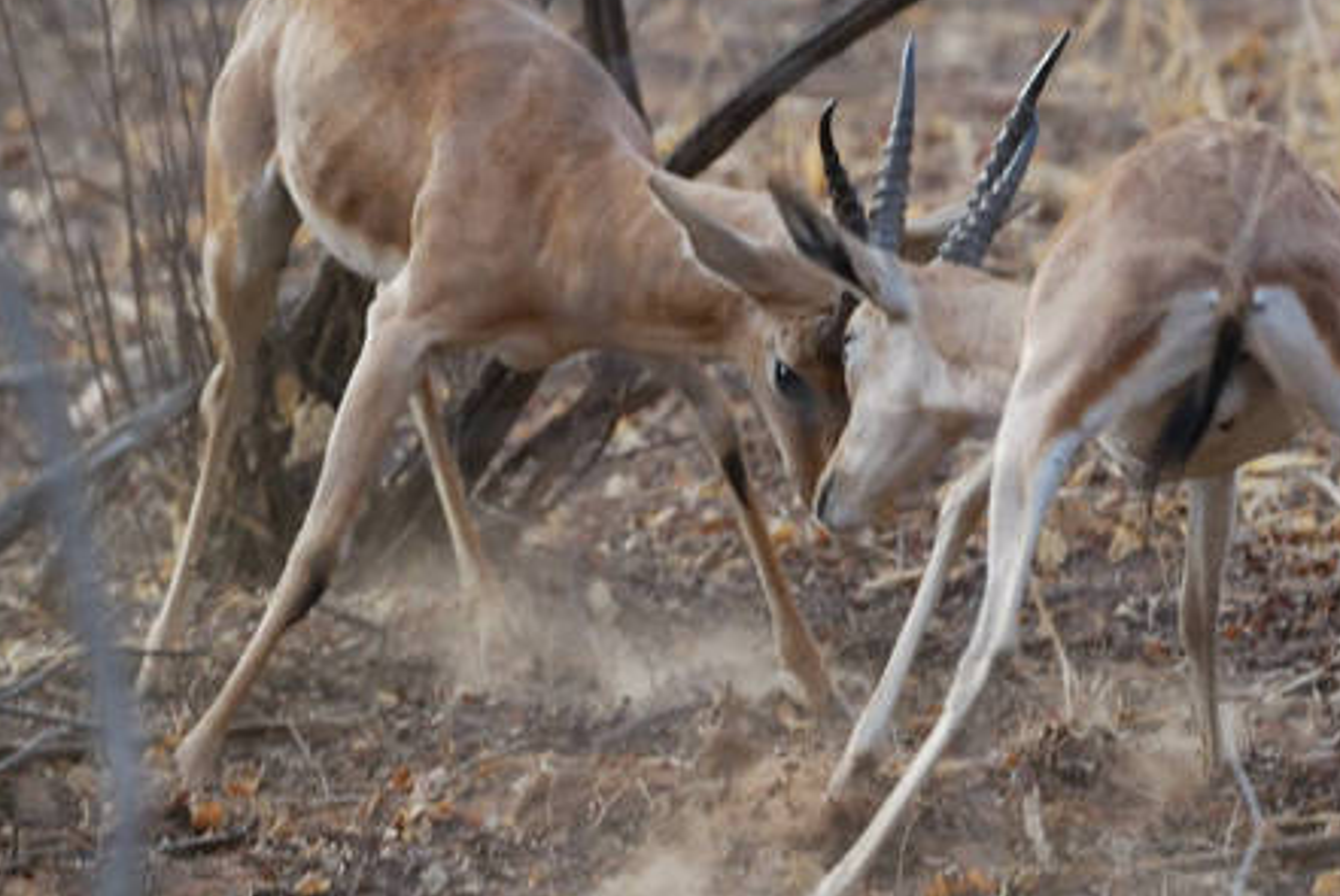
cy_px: 298
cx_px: 790
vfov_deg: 1.7
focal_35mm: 809
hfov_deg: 2.5
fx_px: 30142
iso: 800
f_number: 5.6
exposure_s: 1/320
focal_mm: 340
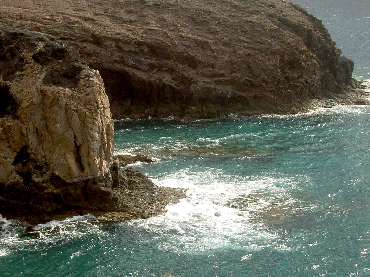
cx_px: 168
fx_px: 940
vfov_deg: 16.8
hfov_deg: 22.2
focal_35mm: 88
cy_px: 122
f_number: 7.1
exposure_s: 1/160
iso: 50
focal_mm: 12.4
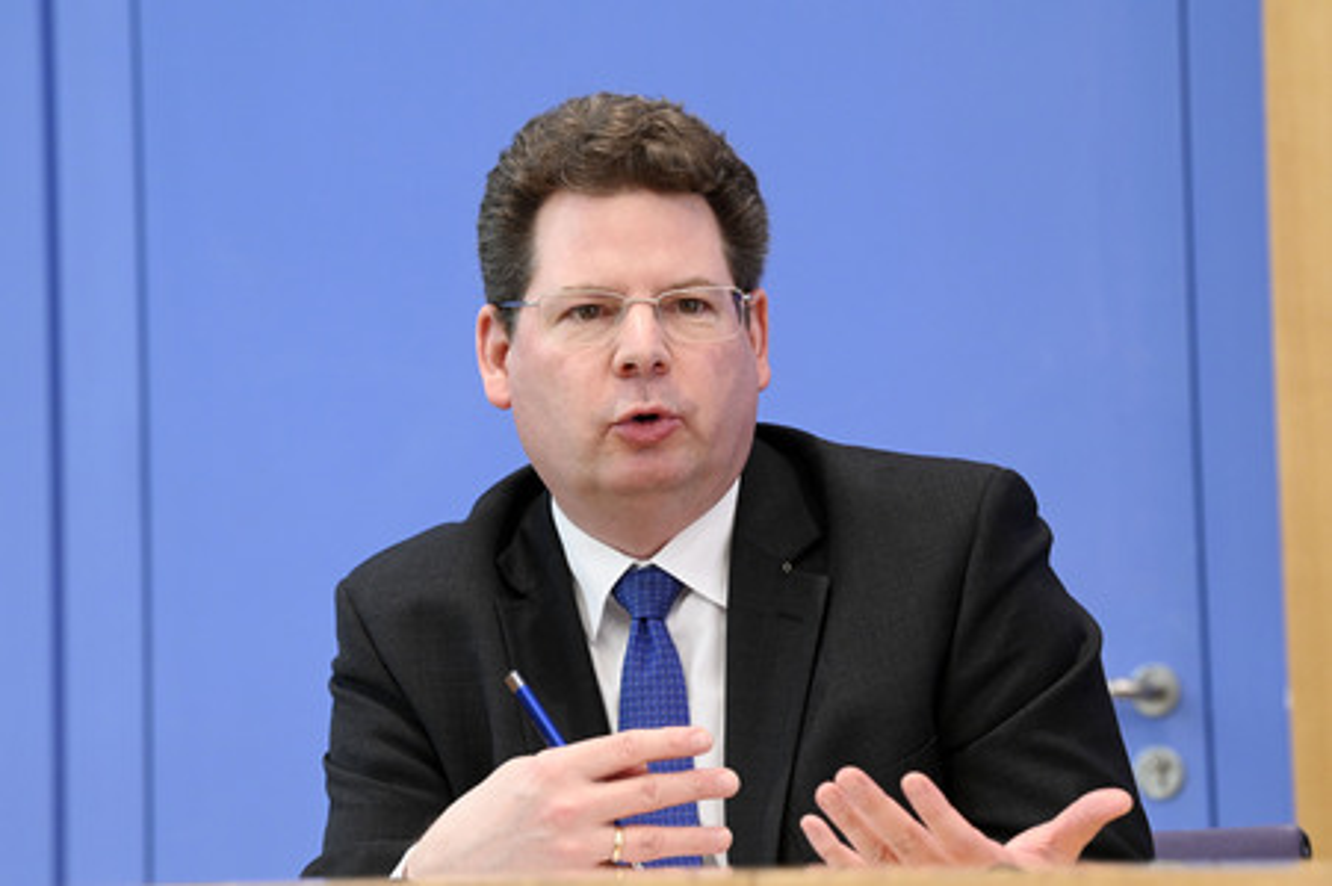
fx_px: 4437
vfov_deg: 11.4
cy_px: 443
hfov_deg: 17.1
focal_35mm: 120
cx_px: 666
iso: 3200
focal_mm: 120
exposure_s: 1/400
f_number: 6.3
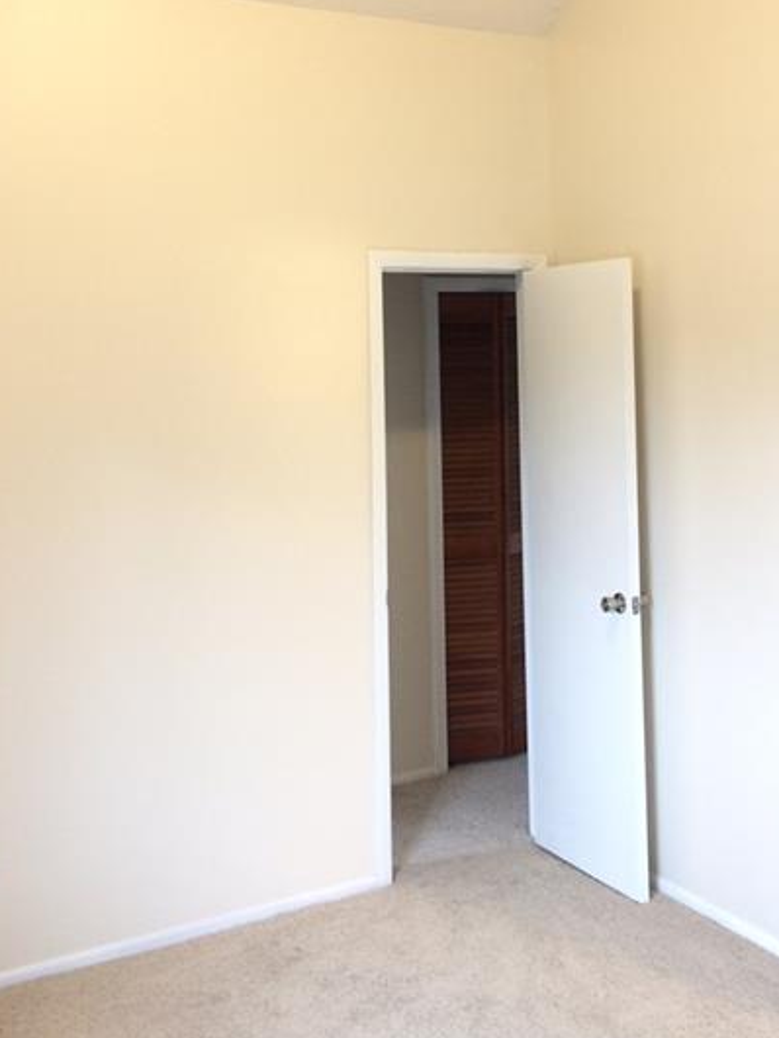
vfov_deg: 43.8
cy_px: 307
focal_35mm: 42
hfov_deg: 34.2
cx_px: 481
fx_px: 1259
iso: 160
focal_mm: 4.15
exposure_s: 1/30
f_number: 2.2
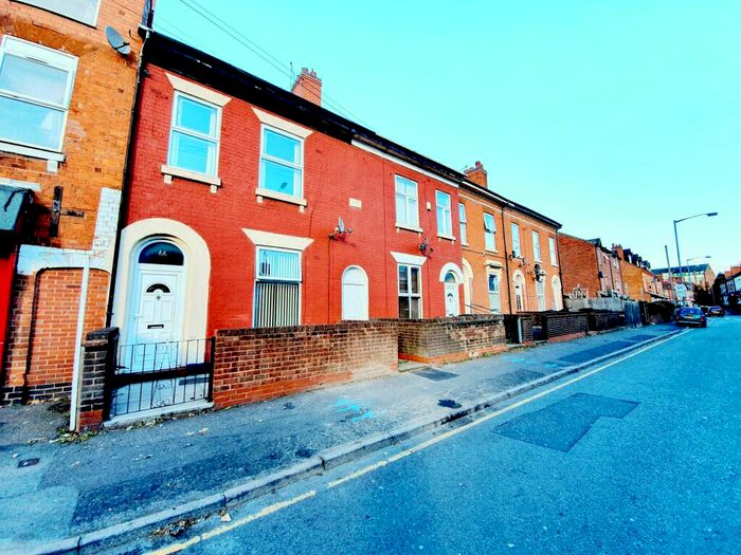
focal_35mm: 13
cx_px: 370
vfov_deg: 89.9
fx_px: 278
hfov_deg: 106.2
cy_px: 278
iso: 50
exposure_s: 1/310
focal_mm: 1.8
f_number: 2.2
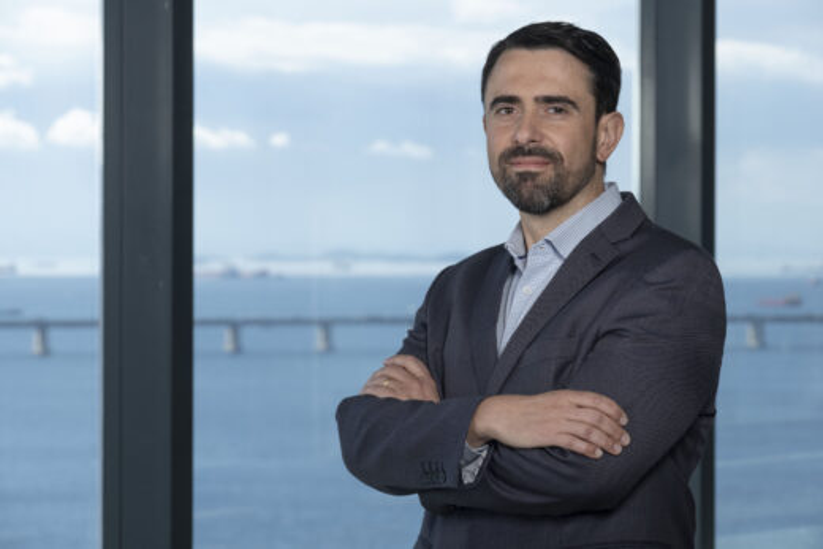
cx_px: 412
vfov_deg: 8.3
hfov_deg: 12.4
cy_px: 274
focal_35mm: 166
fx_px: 3796
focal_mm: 110.6
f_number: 9
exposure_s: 1/250
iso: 800
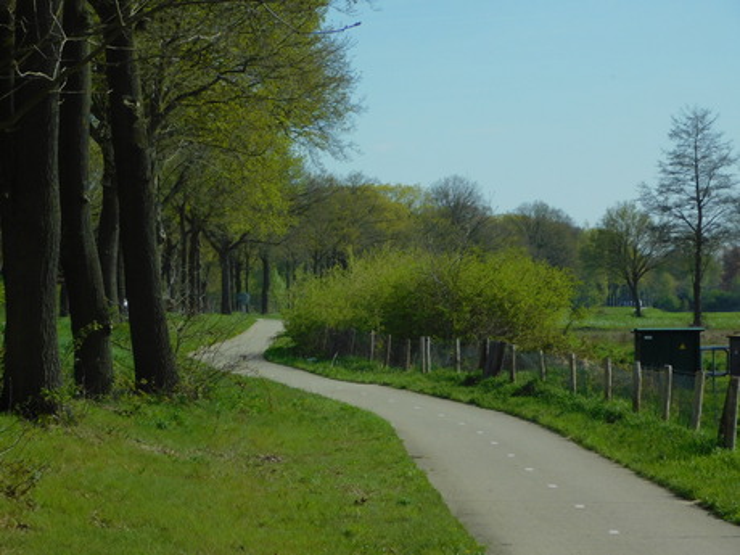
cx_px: 370
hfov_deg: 14.7
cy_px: 278
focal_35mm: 134
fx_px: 2865
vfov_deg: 11.1
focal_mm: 23.7
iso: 125
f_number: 5
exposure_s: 1/1000
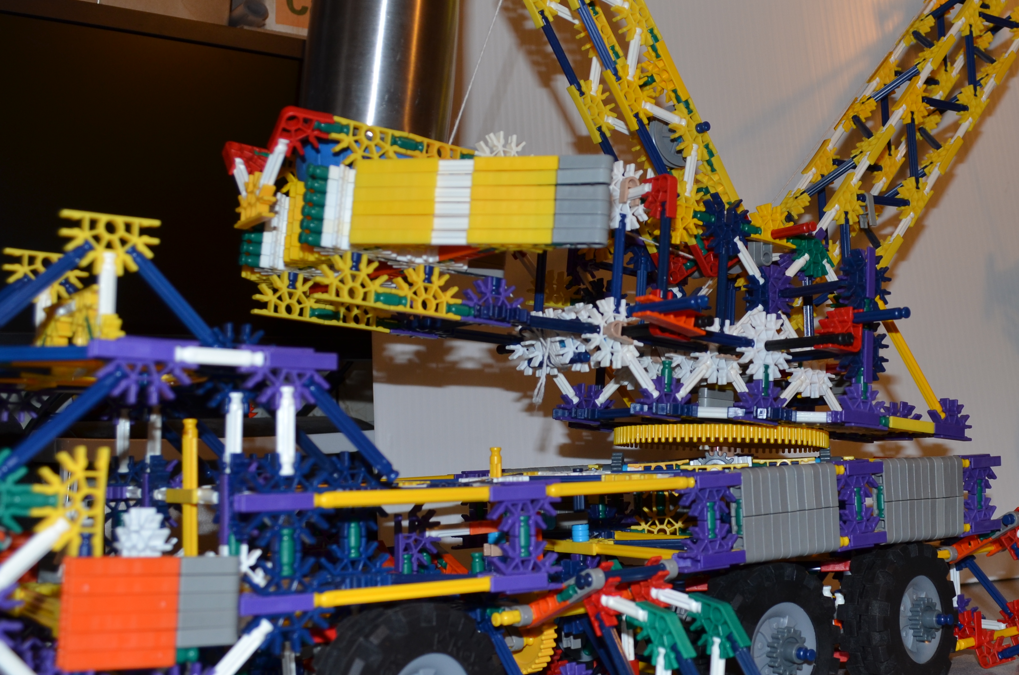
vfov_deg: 31.7
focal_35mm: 42
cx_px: 642
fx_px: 1186
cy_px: 323
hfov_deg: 46.1
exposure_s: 1/30
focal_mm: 18
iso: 200
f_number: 5.6
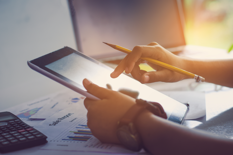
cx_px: 116
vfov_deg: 18.1
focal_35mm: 75
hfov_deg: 27.0
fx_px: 484
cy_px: 78
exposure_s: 1/10
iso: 100
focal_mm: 50
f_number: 3.2
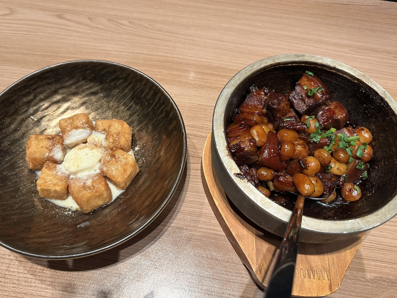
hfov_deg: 71.6
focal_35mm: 24
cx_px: 198
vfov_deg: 56.8
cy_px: 149
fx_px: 275
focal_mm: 6.86
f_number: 1.78
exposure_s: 1/100
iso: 200
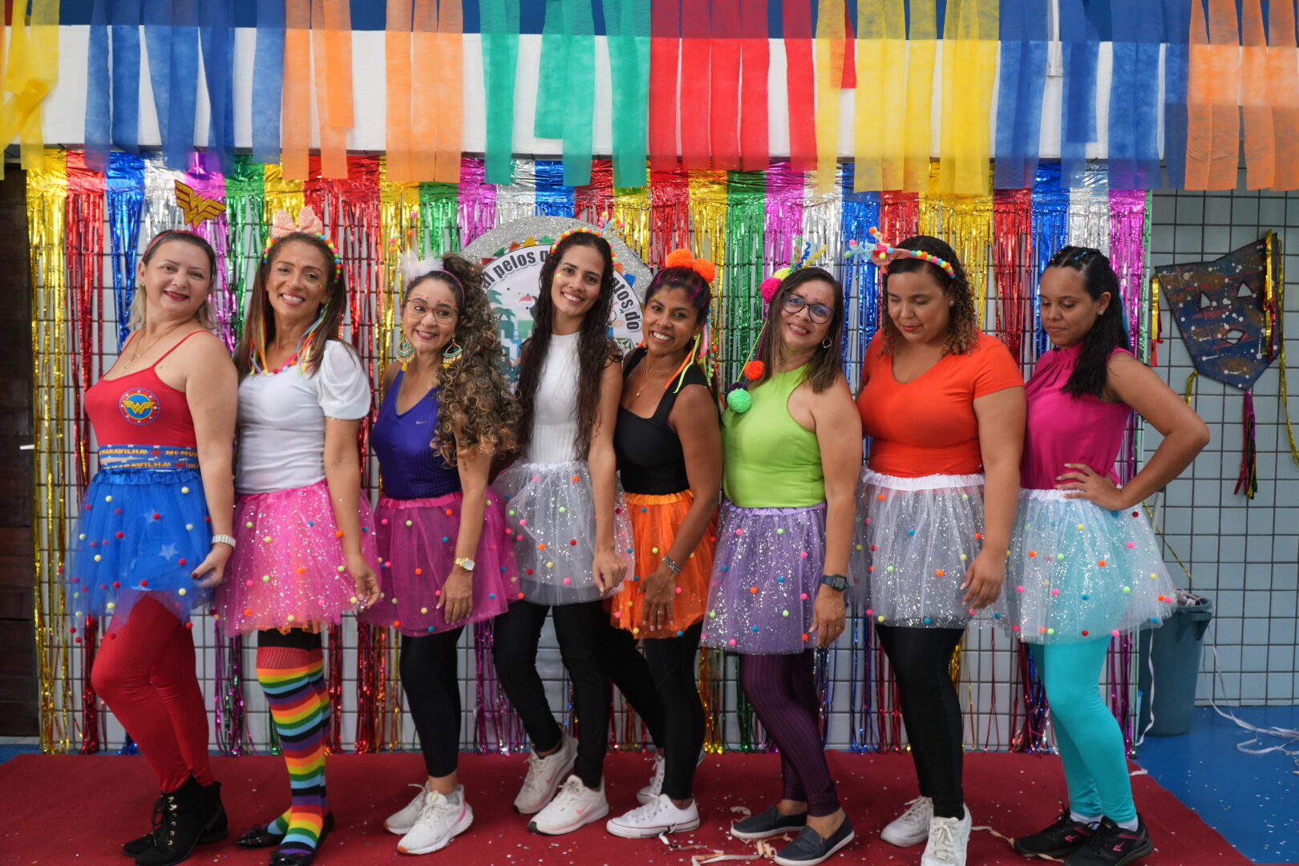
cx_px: 650
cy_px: 433
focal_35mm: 32
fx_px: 1137
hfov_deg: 59.5
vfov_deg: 41.7
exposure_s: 1/125
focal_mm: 21
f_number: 4
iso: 640
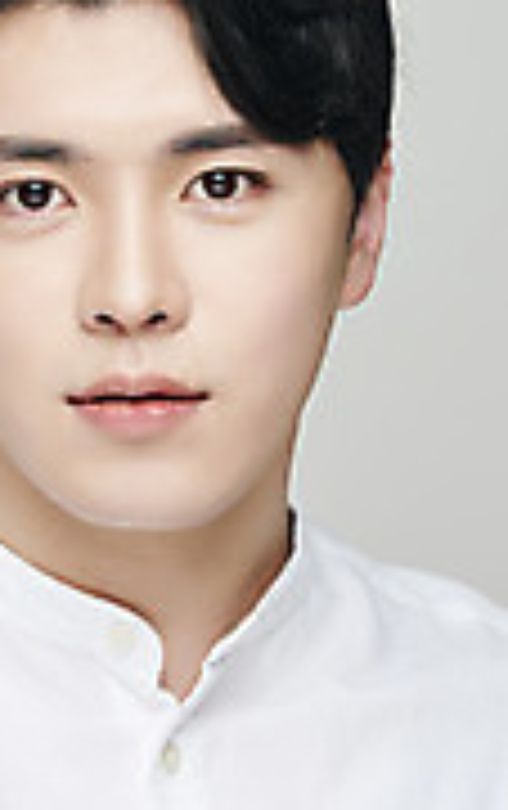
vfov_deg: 4.6
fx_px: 9981
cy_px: 130
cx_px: 11
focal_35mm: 452
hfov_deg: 2.9
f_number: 8
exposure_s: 1/125
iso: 64
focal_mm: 200
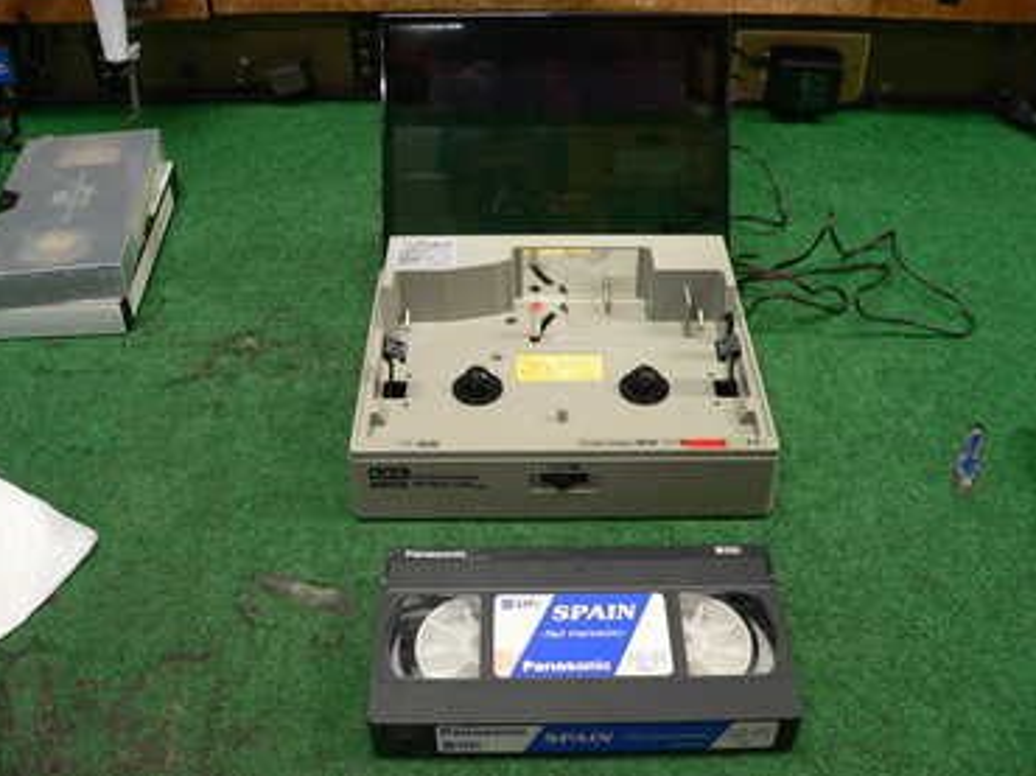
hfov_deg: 50.2
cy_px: 388
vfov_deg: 38.6
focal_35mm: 37
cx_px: 518
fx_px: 1107
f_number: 2.8
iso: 200
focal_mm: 6
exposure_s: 1/25
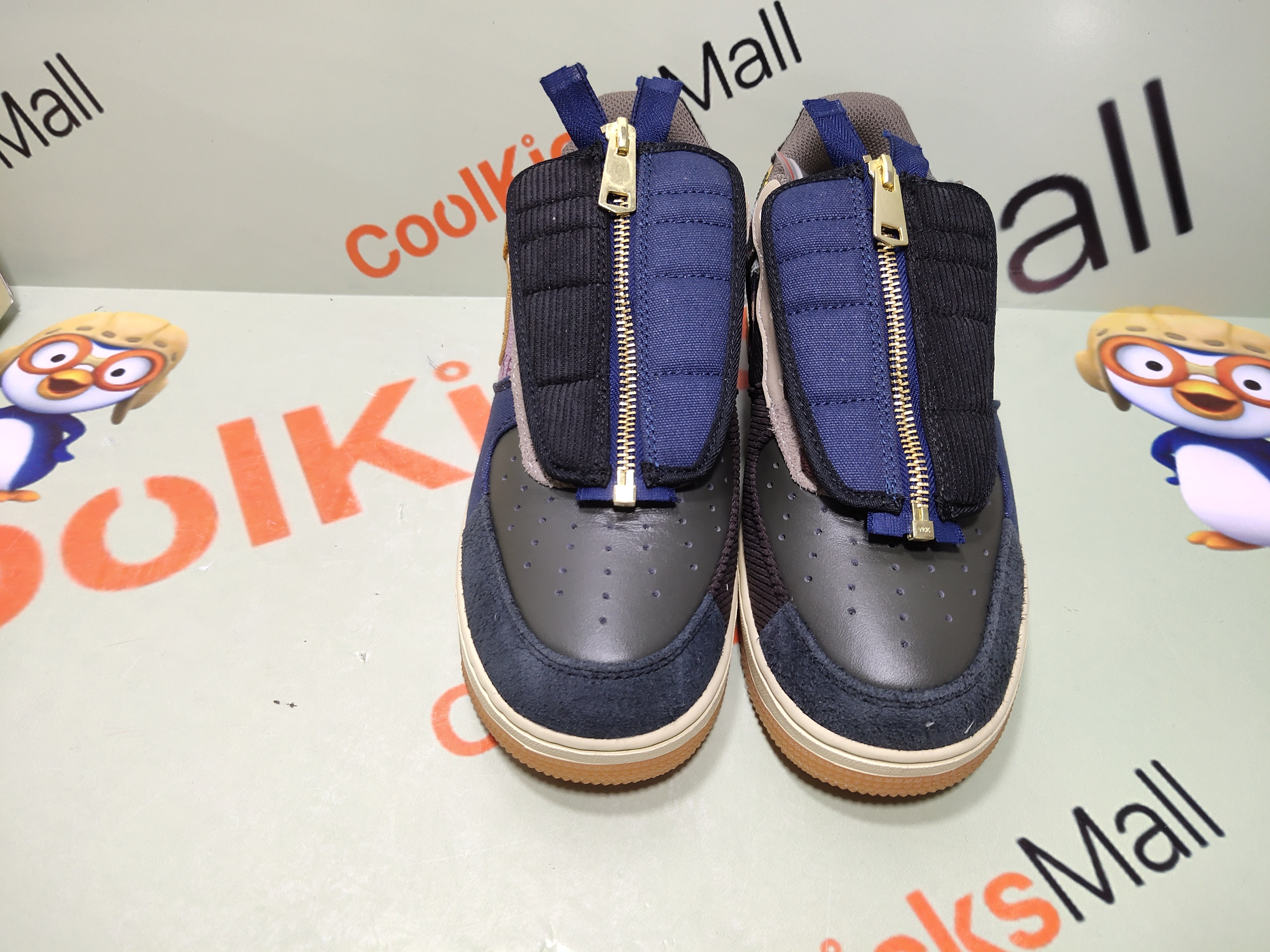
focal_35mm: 30
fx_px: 1101
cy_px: 476
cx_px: 635
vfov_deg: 46.8
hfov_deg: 60.0
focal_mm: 4.35
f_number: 1.79
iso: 161
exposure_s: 1/100
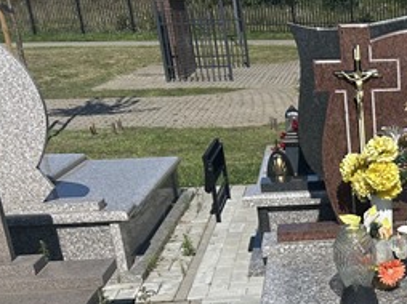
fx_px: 728
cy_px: 331
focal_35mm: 62
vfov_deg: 22.3
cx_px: 462
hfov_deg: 28.1
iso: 50
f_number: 1.5
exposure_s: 1/6211
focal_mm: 5.7
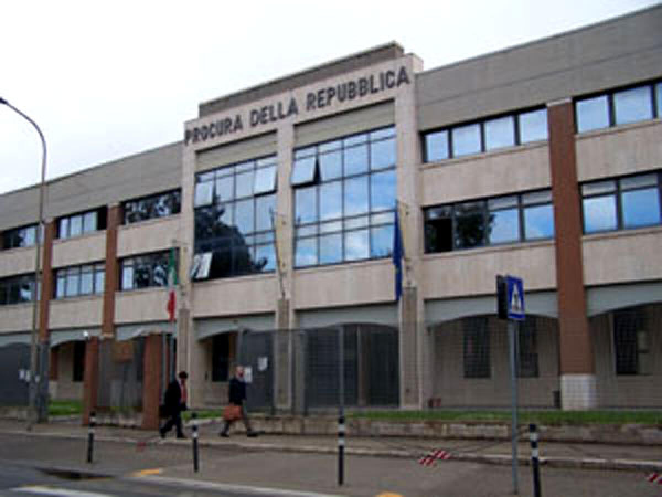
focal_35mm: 38
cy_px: 248
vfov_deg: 37.7
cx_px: 331
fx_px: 727
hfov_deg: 49.0
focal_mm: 6.3
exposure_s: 1/500
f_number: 2.8
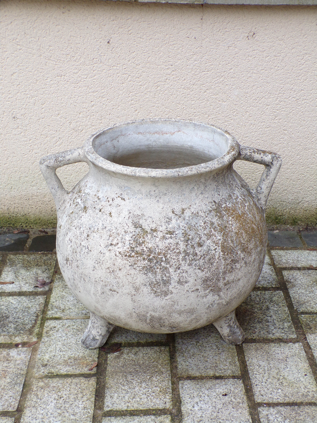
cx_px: 158
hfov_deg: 29.7
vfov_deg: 38.9
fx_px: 598
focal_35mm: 49
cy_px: 212
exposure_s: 1/34
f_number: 3.5
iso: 118
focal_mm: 8.7
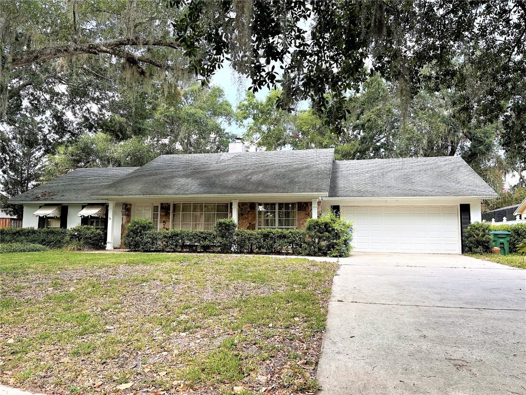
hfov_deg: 71.6
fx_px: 365
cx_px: 263
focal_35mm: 24
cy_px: 198
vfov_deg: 56.8
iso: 80
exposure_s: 1/718
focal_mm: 6.86
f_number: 1.78
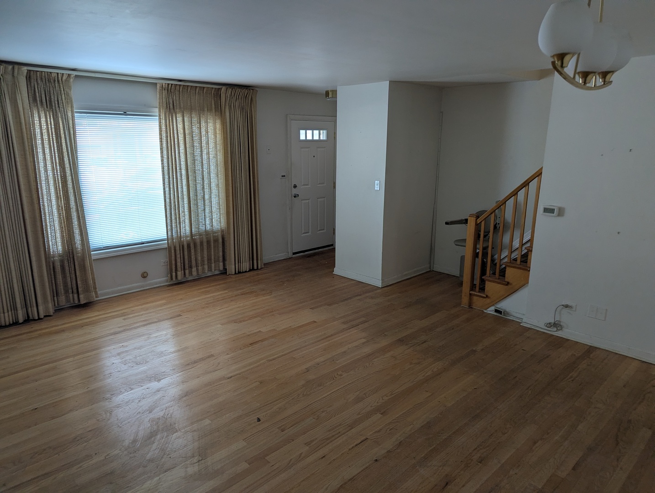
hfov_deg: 71.5
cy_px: 246
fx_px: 455
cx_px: 328
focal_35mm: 24
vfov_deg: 56.9
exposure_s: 1/32.7
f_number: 1.85
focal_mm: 6.81
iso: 55
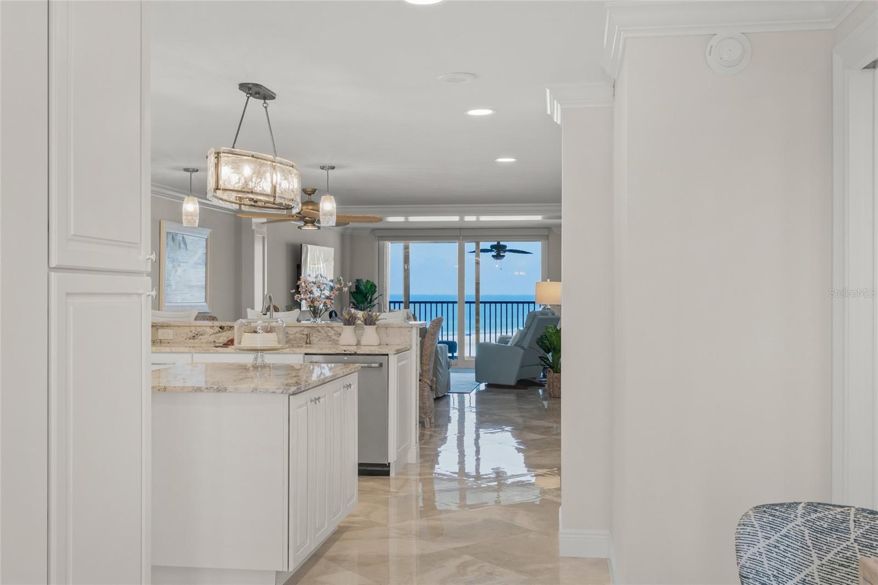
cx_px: 439
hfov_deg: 53.1
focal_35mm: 36
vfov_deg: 36.9
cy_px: 292
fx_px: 878
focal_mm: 24
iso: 320
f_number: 6.3
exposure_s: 1/10
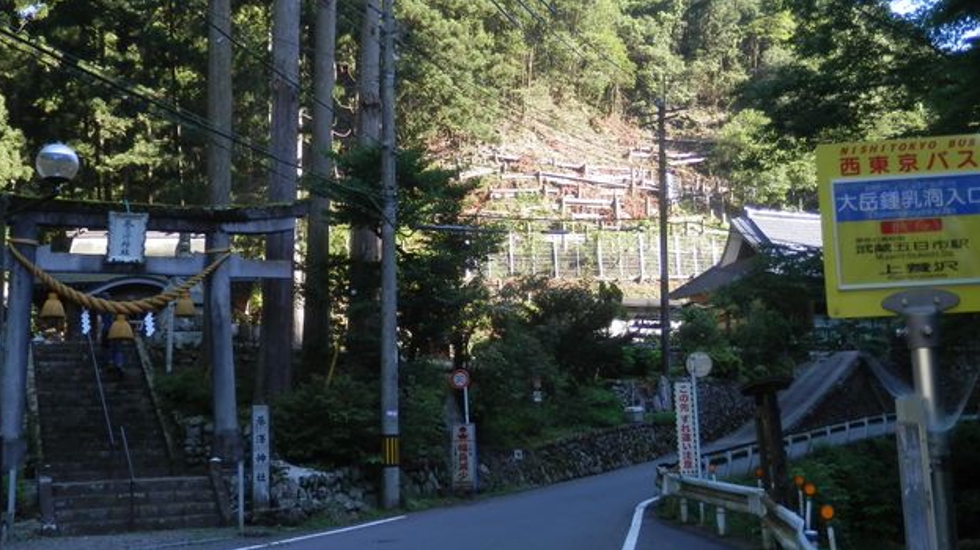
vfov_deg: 28.3
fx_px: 1091
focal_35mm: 42
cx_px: 505
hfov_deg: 48.4
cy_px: 269
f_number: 3.3
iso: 80
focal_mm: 5.5
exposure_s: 1/100
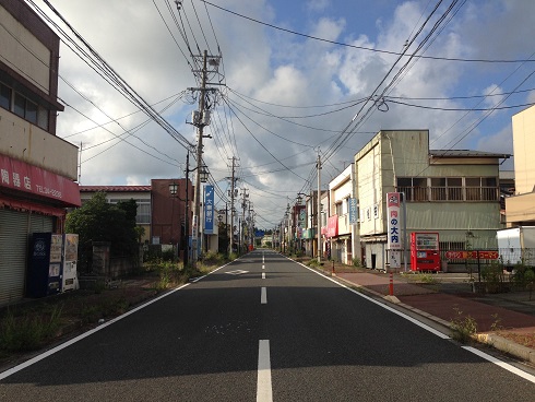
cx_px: 268
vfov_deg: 43.0
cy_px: 201
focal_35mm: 33
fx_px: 510
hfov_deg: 55.3
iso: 50
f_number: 2.4
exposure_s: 1/1695
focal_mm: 4.12
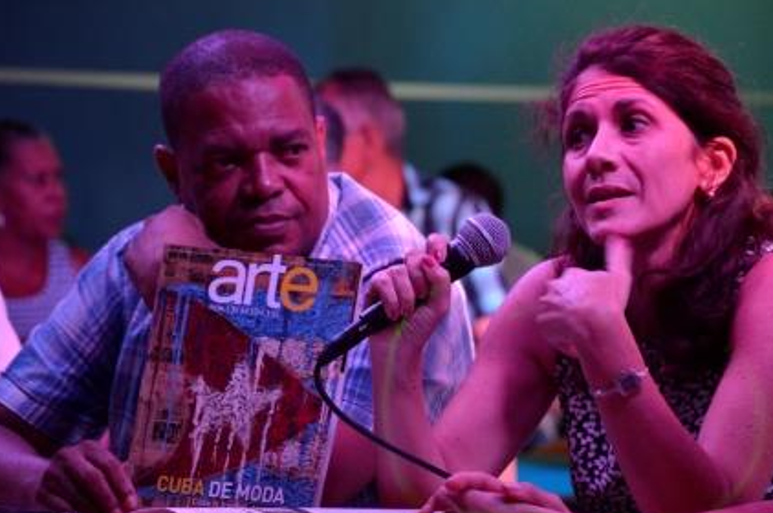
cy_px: 256
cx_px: 372
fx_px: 3752
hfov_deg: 11.8
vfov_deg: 7.8
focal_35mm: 175
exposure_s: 1/20
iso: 3200
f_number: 7.1
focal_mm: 110
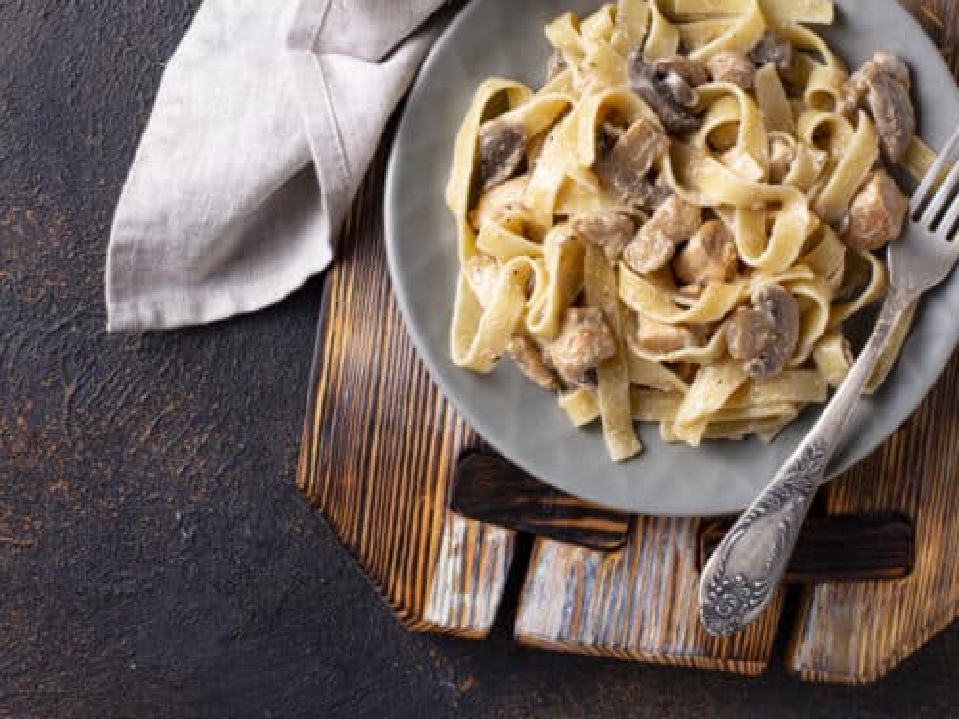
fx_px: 2050
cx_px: 367
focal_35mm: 74
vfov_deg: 19.8
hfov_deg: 26.3
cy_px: 241
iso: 100
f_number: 8
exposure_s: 1/125
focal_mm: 50
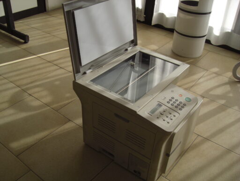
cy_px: 90
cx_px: 120
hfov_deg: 48.9
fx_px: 264
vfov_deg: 37.8
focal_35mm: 38
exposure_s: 1/640
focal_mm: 6.2
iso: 64
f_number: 2.7
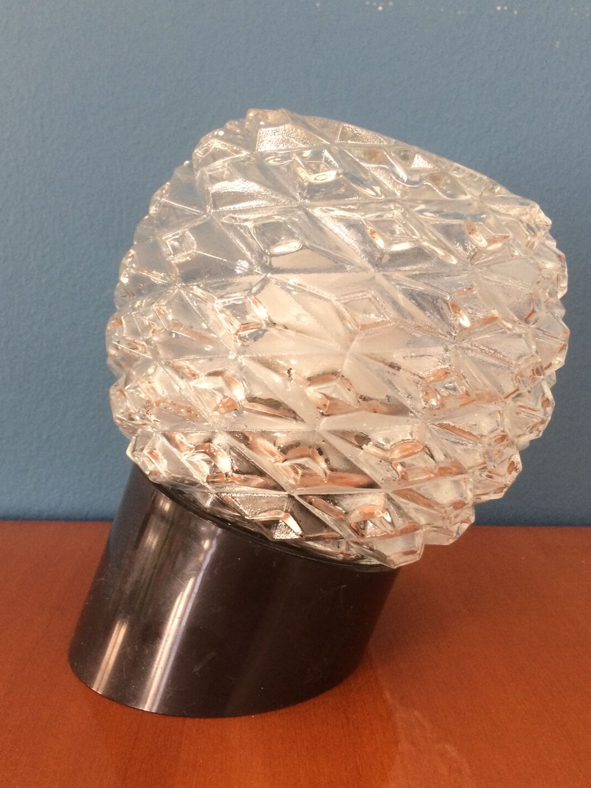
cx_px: 276
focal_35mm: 33
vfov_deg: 55.3
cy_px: 376
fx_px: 751
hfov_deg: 42.9
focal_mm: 4.15
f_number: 2.2
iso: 80
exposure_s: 1/33
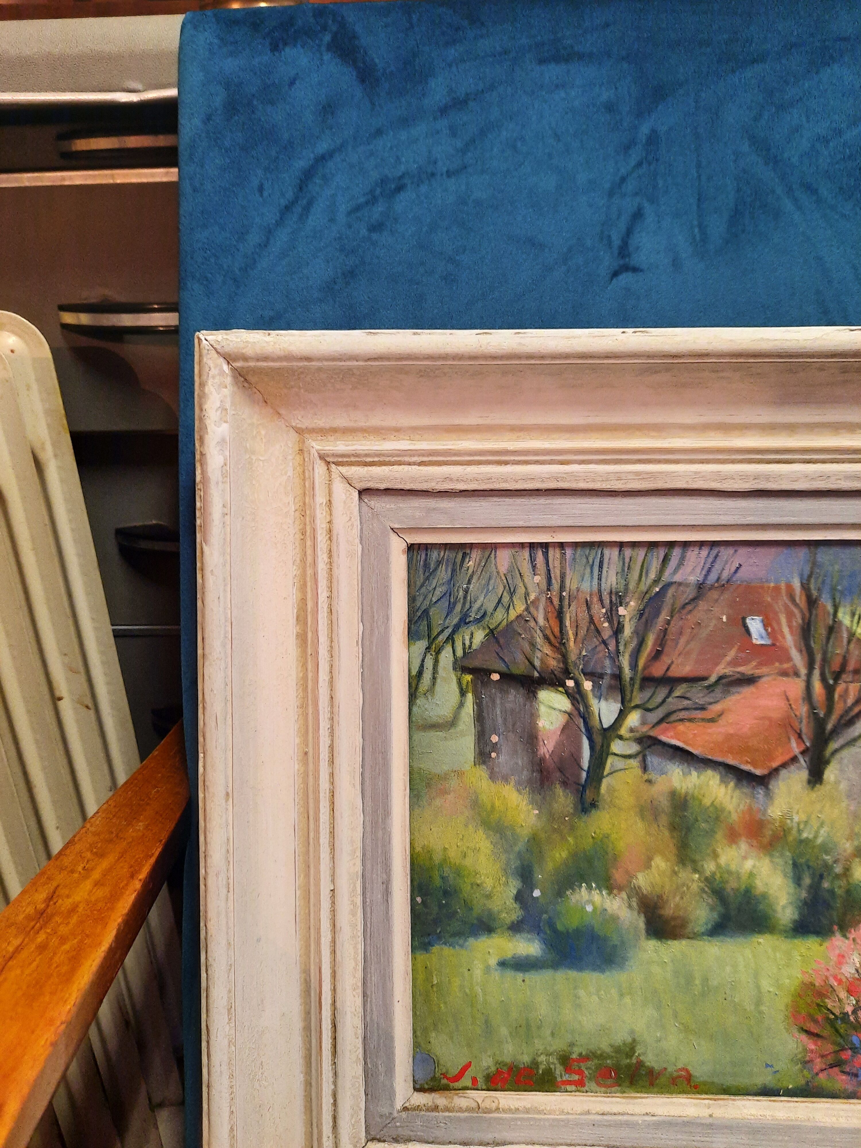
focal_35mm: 25
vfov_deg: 69.4
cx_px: 430
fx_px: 829
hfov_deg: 54.9
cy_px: 574
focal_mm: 4.6
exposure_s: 1/33
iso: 320
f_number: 2
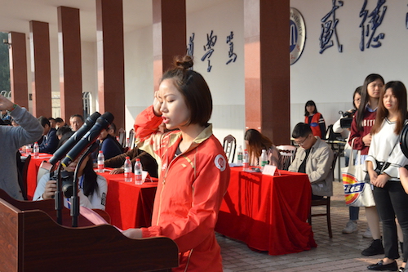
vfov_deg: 23.8
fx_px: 646
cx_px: 204
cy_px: 136
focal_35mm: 57
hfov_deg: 35.1
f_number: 16
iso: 3200
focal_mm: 38
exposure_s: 1/1000
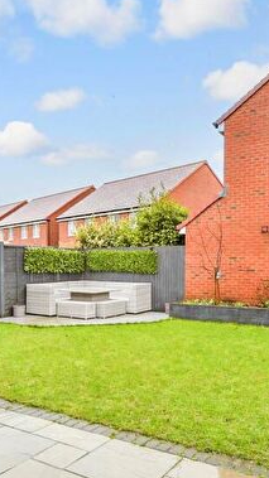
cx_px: 133
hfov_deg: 40.2
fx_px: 368
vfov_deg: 65.4
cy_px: 289
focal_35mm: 29
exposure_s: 1/30
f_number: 6.3
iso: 160
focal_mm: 10
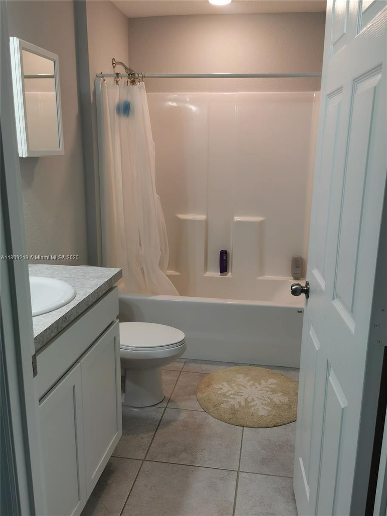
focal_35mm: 30
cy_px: 258
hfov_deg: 46.8
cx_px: 194
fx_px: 447
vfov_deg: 60.0
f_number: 1.6
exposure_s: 1/120
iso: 80
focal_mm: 5.56
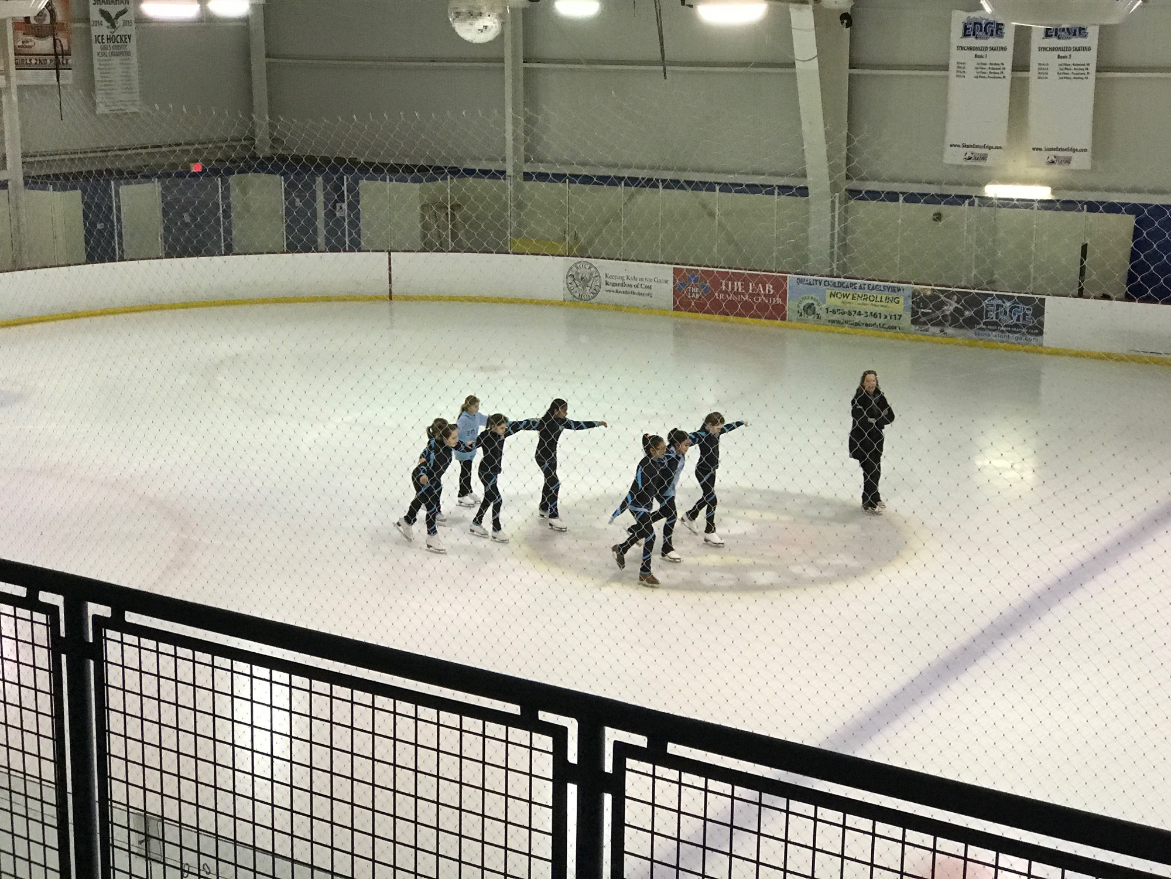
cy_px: 440
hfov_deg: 33.8
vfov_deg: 25.7
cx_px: 586
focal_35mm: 57
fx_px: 1928
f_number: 2.8
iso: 160
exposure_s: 1/60
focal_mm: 6.6
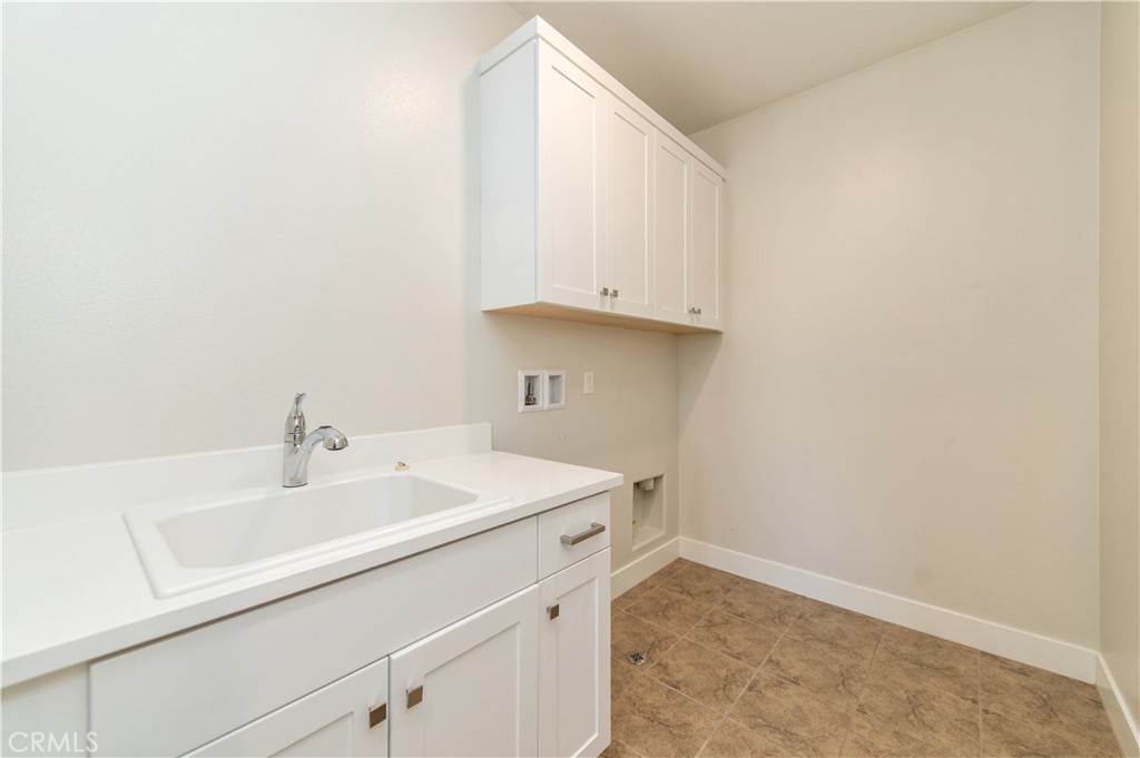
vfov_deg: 81.1
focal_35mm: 14
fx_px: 443
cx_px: 570
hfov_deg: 104.3
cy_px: 379
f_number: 4
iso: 560
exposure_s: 1/60
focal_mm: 14
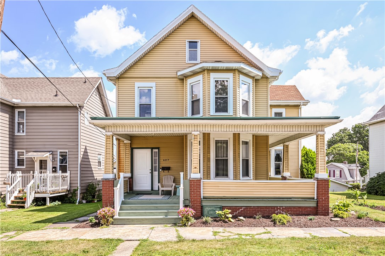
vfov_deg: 54.0
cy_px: 128
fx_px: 251
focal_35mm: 24
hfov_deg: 74.9
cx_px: 192
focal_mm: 23.5
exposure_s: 1/125
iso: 125
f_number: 8
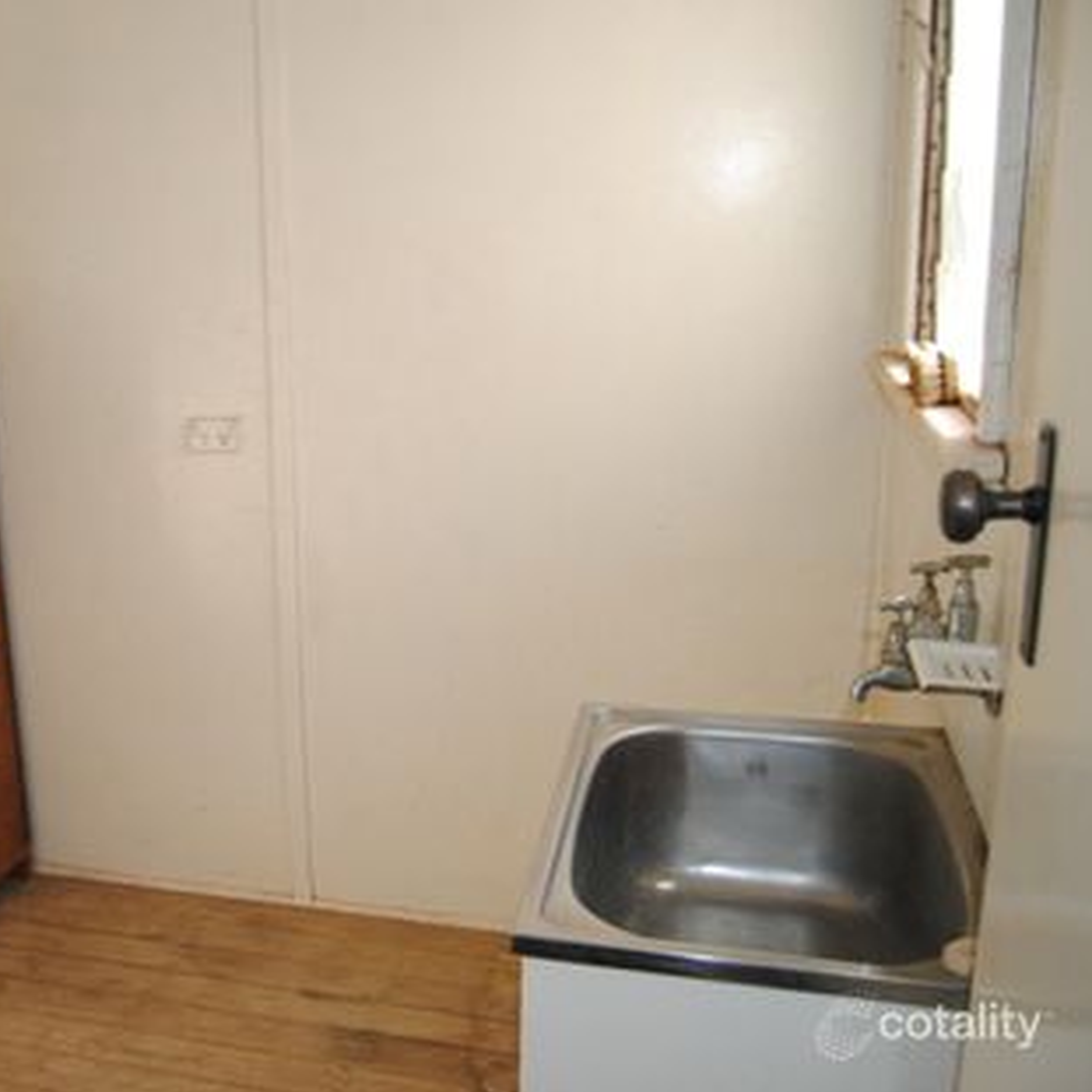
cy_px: 546
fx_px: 1308
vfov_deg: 45.3
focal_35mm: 37
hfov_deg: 43.9
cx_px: 274
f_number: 3.5
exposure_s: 1/160
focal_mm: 19
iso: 100
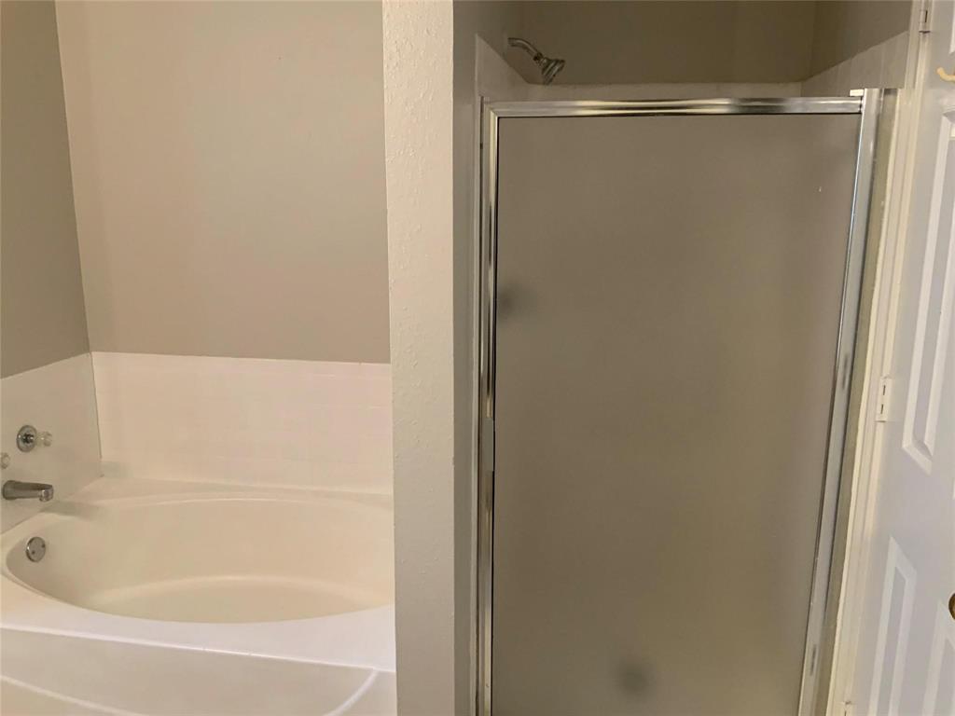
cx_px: 478
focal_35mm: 29
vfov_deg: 48.2
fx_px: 800
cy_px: 358
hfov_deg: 61.7
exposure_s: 1/60
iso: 160
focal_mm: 3
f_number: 1.8
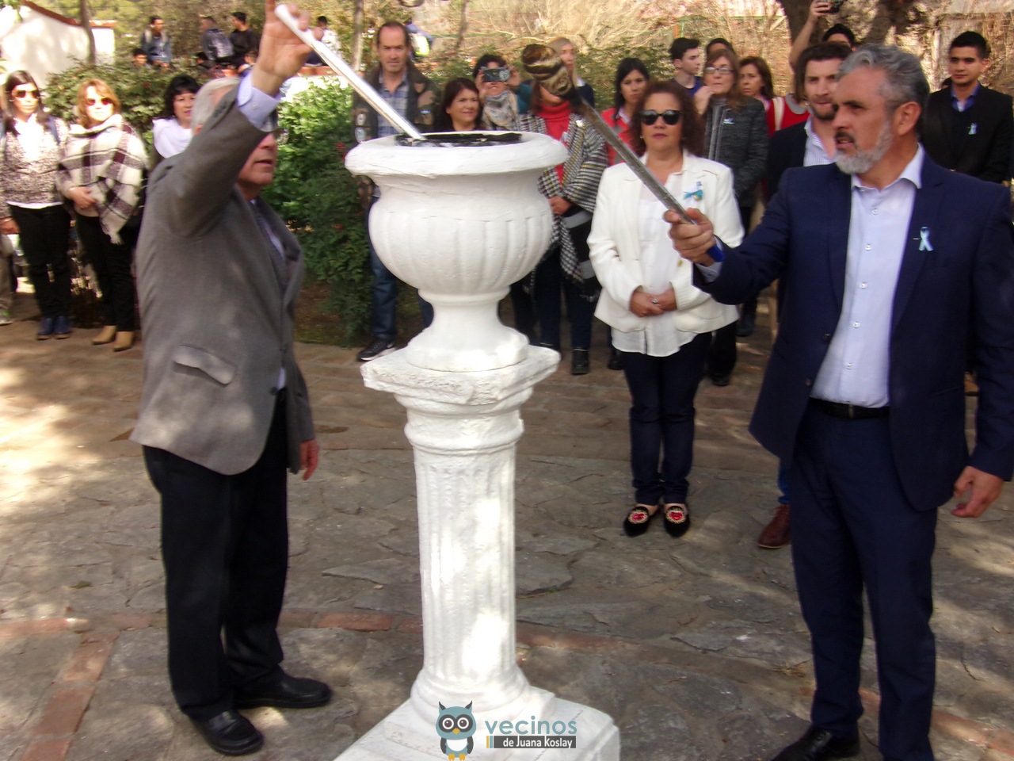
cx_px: 507
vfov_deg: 35.1
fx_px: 1201
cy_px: 380
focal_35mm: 41
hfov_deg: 45.8
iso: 100
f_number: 8.46
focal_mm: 7.2
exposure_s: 1/52
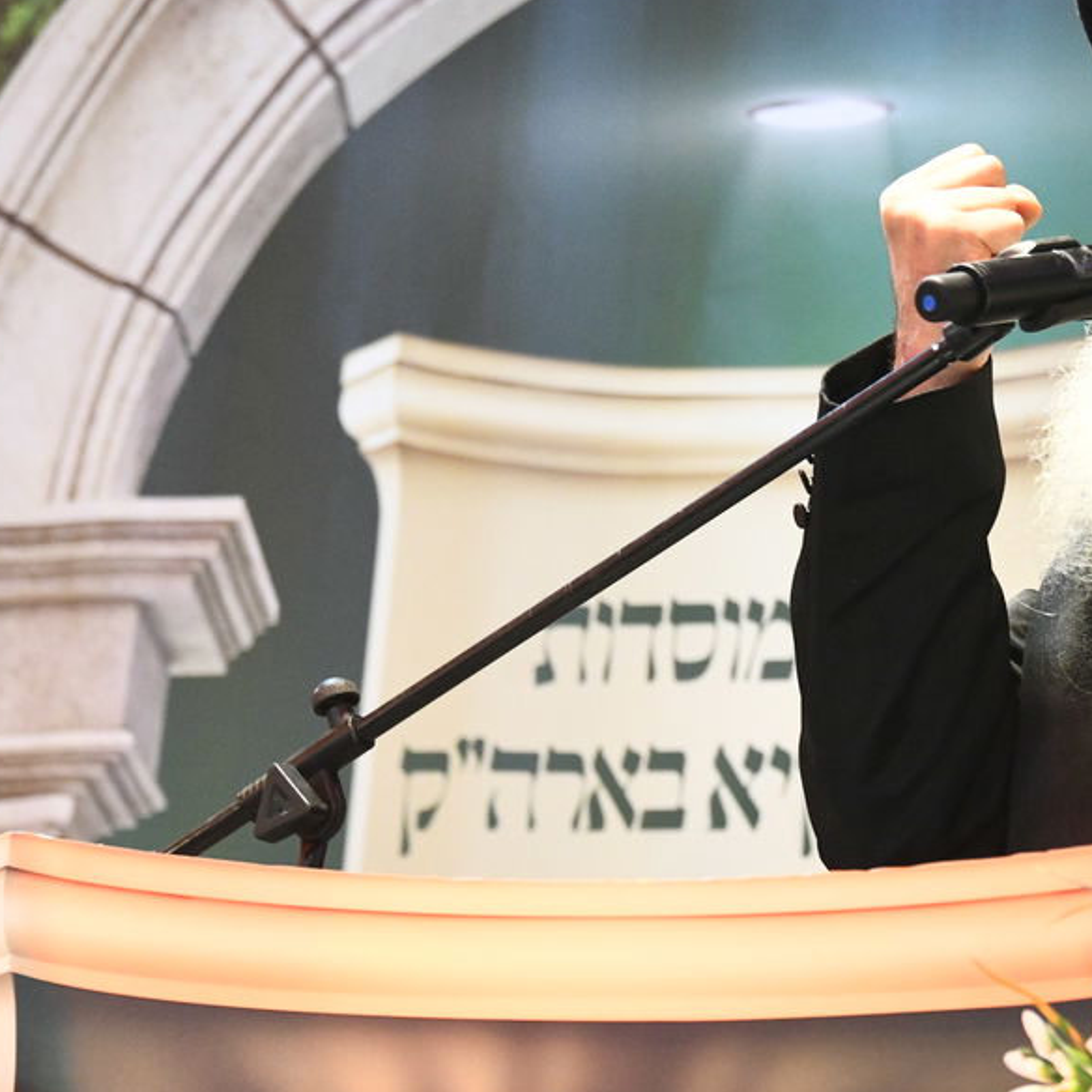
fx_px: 8137
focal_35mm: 228
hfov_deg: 7.7
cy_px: 235
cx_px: 924
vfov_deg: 7.7
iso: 5000
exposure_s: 1/125
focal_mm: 112
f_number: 5.6
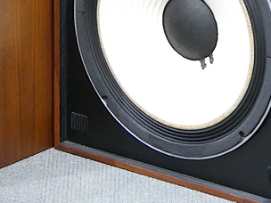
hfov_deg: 7.0
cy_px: -65
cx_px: 57
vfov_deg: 5.2
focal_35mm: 284
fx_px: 2223
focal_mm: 16.1
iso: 400
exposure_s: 1/4
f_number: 4.9
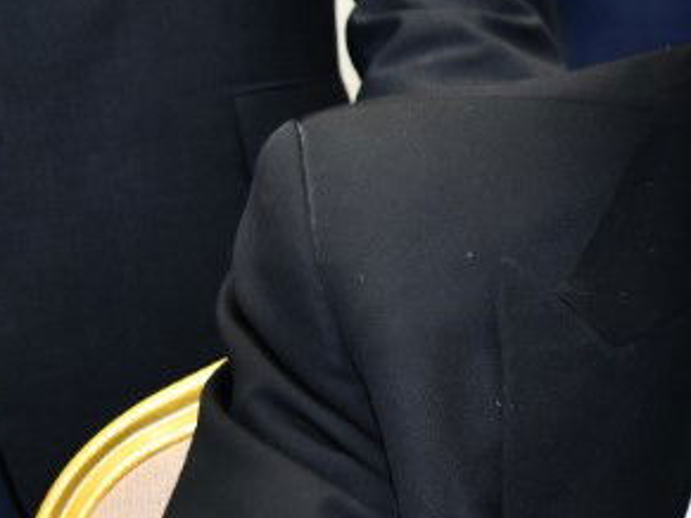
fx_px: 3193
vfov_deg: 9.2
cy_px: 62
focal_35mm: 160
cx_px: 1337
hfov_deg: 11.3
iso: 640
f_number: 5.6
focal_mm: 42
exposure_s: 1/125
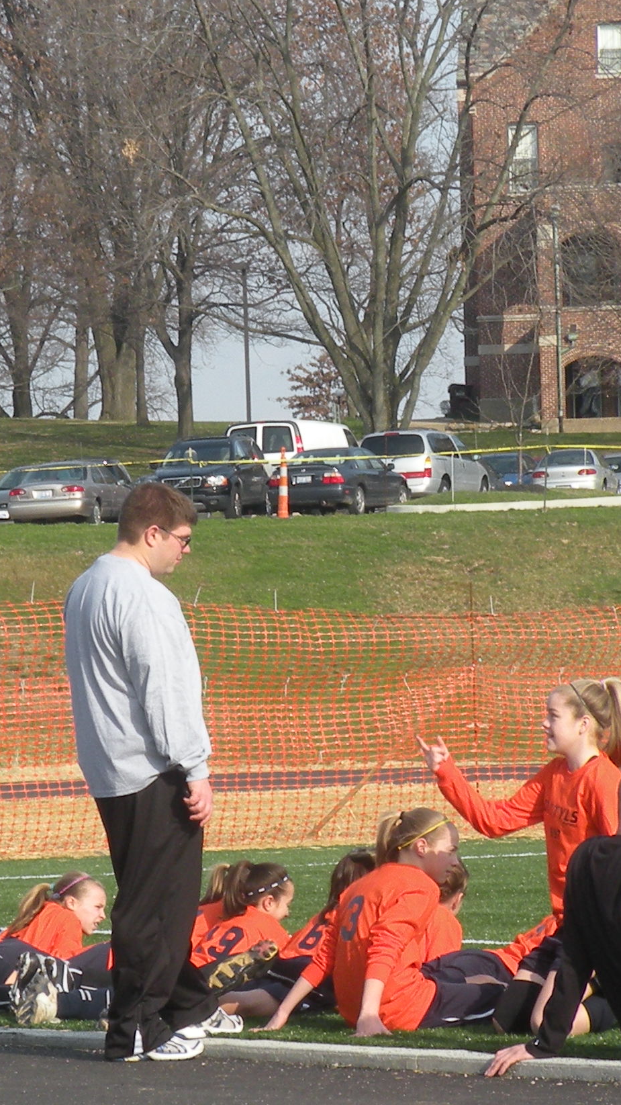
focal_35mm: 203
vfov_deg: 10.6
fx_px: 5944
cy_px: 530
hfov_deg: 6.0
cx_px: 348
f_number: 5.6
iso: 64
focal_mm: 14.9
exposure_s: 1/228
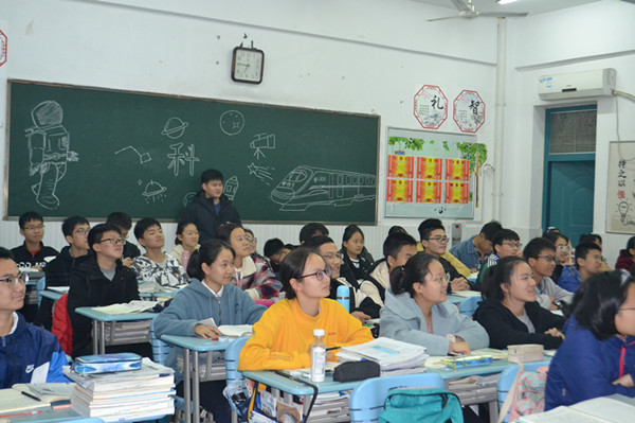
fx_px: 846
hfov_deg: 41.1
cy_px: 212
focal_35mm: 48
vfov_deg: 28.0
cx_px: 318
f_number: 4.8
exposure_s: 1/60
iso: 2500
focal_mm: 32
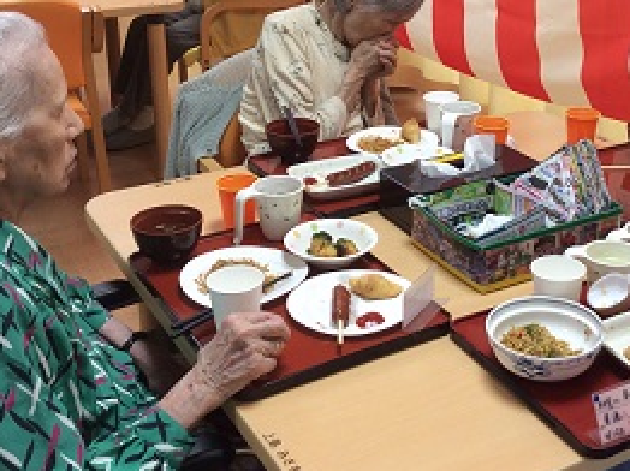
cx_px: 441
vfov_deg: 25.4
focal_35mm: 57
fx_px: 1036
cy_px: 145
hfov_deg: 33.4
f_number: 2.4
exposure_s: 1/60
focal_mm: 3.3
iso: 40
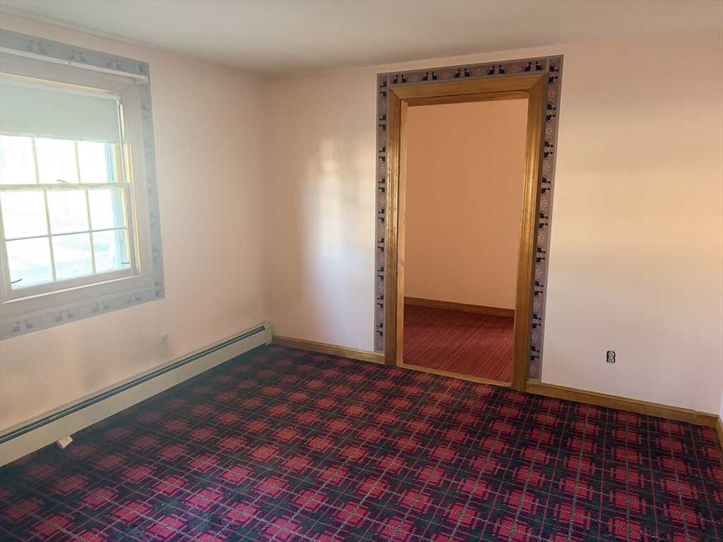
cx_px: 362
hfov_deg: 71.6
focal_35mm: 24
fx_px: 501
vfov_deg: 56.8
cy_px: 271
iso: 800
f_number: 1.78
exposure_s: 1/40
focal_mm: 6.76
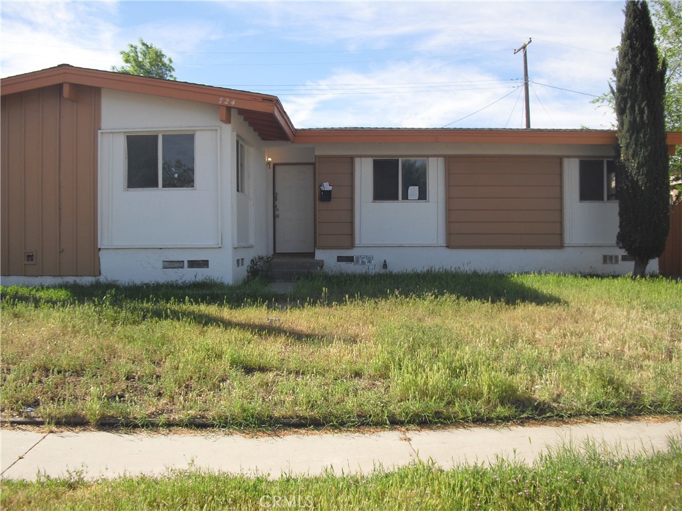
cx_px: 341
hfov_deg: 51.4
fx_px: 709
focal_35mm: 36
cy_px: 256
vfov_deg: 39.7
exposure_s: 1/125
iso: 100
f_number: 7.8
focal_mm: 6.3
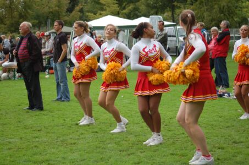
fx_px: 725
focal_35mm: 105
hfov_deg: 19.5
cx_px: 124
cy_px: 82
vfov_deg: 13.0
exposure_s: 1/500
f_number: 4
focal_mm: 70
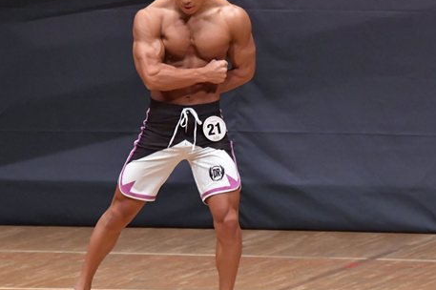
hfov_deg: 4.1
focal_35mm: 509
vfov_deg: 2.7
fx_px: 6160
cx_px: 216
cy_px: 117
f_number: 5.6
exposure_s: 1/400
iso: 6400
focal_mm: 200
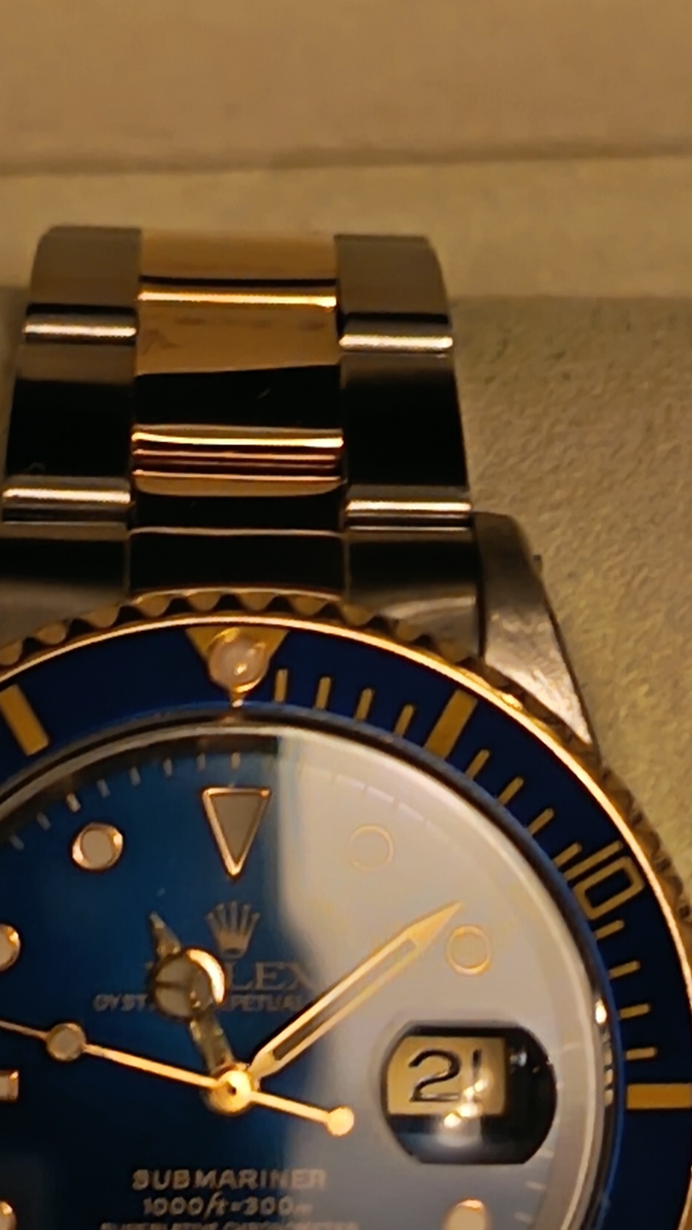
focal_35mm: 124
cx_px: 349
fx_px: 4044
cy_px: 747
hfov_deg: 9.8
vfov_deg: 17.3
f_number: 1.75
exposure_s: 1/30
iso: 976
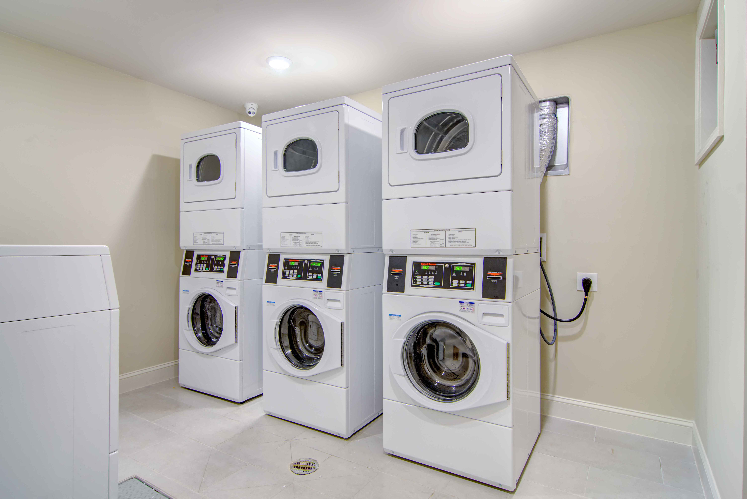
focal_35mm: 18
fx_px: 374
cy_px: 250
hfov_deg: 90.0
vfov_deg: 67.4
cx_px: 374
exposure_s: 1/5
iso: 200
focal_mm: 12
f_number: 8
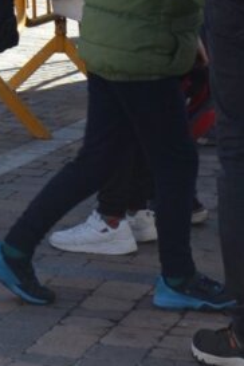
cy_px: -109
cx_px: -150
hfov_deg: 6.2
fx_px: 2220
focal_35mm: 218
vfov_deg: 9.3
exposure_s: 1/200
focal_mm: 31
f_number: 7.1
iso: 100
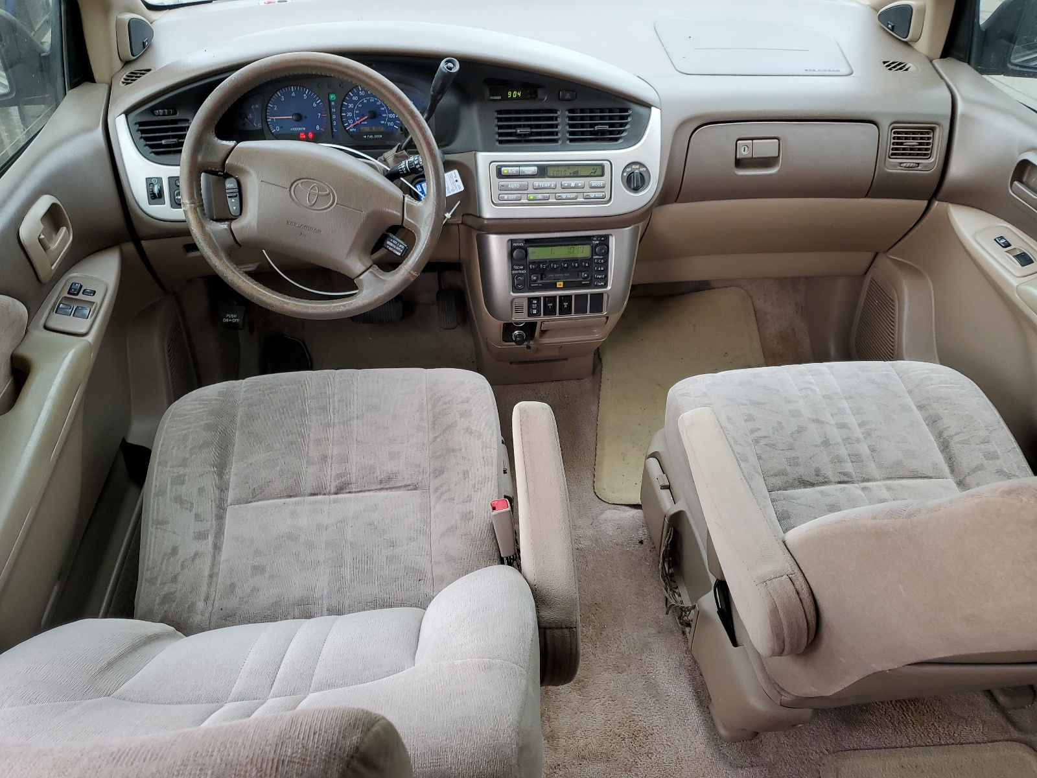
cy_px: 389
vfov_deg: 53.1
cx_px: 518
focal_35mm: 26
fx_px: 779
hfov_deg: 67.3
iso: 54
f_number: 1.5
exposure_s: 1/60.2
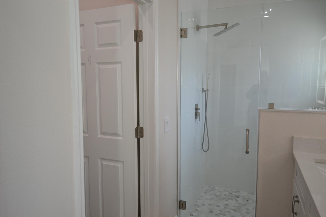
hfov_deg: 70.4
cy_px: 108
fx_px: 231
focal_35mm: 26
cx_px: 163
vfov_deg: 50.4
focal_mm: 17
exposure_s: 1/60
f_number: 4.2
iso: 400
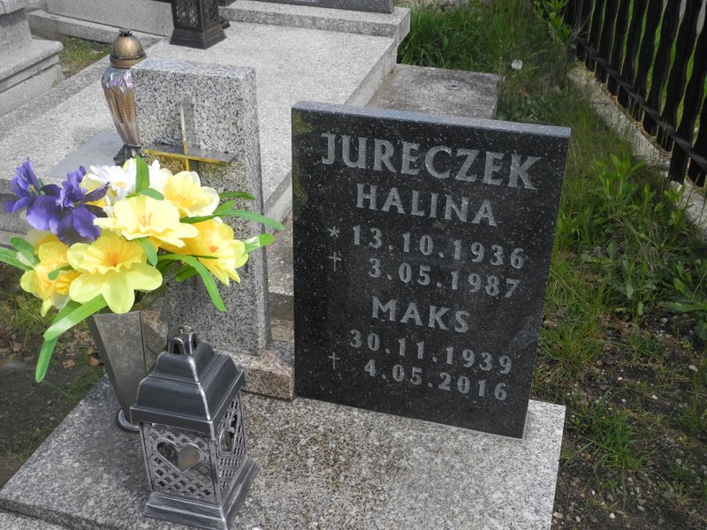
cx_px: 354
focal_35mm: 41
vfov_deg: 35.1
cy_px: 265
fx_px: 837
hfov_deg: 45.8
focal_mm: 8.8
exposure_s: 1/640
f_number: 3.2
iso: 100
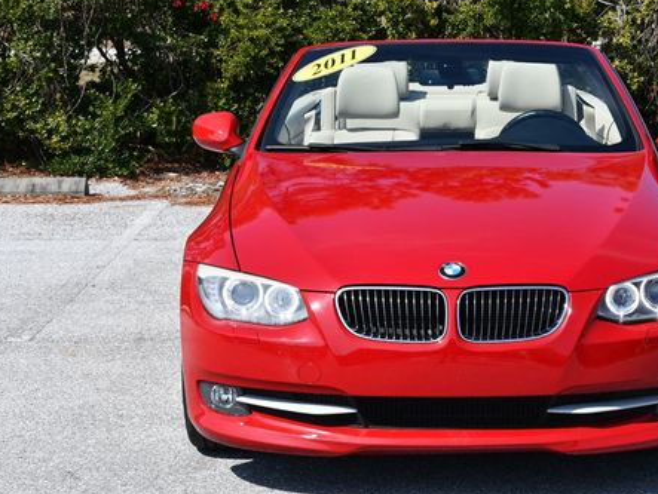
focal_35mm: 100
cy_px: 248
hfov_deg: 19.6
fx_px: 1902
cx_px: 431
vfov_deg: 14.8
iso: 100
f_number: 8
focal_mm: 36
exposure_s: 1/250
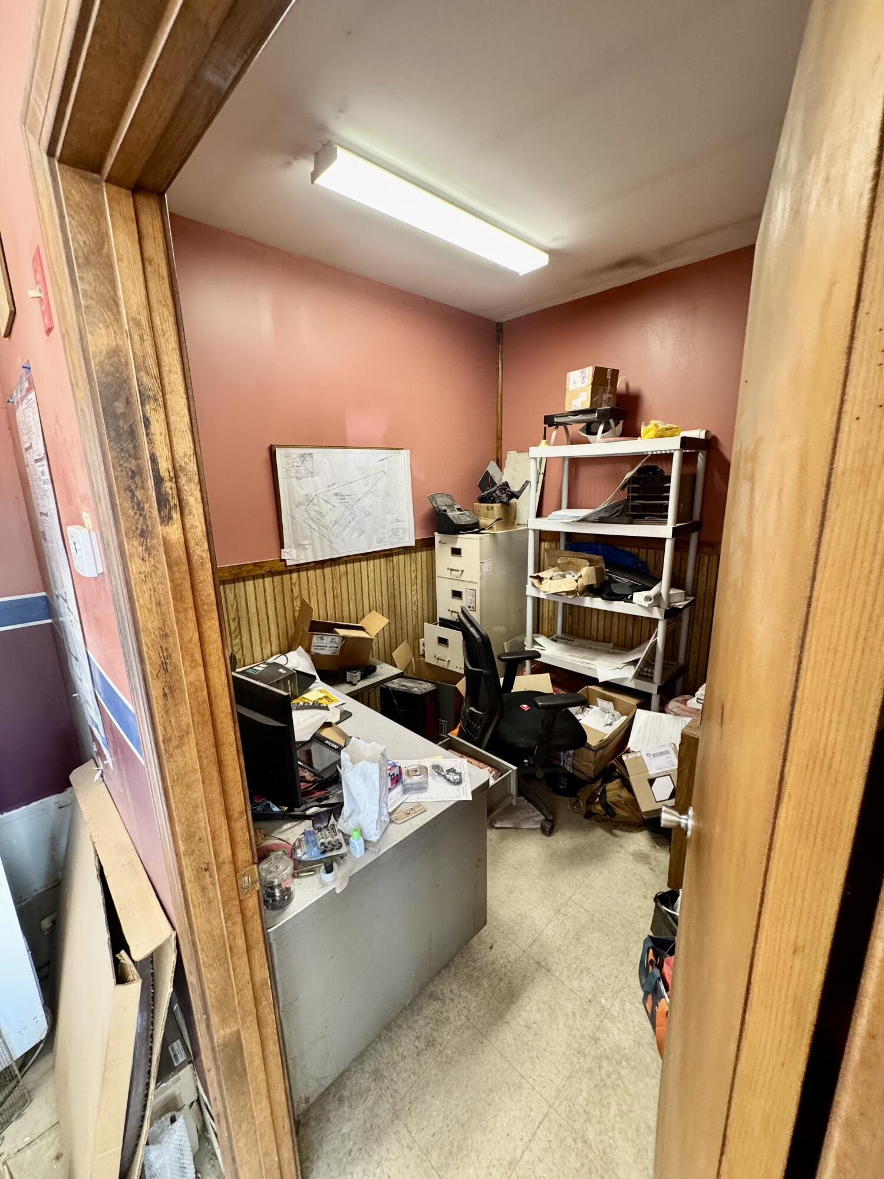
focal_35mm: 14
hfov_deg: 85.7
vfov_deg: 102.1
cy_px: 590
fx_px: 477
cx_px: 442
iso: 250
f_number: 2.2
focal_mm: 2.22
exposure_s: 1/60
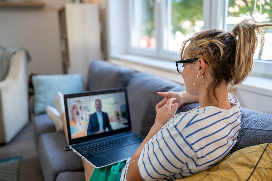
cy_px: 90
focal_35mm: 35
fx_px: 264
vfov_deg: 37.8
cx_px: 136
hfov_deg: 54.4
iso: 400
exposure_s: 1/320
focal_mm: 35
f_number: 1.4
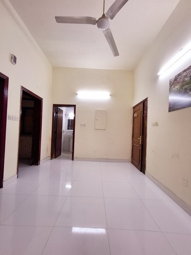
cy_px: 128
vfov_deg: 94.5
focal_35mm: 16
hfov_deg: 78.1
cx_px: 96
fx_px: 118
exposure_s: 1/50
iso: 80
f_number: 2.2
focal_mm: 1.64
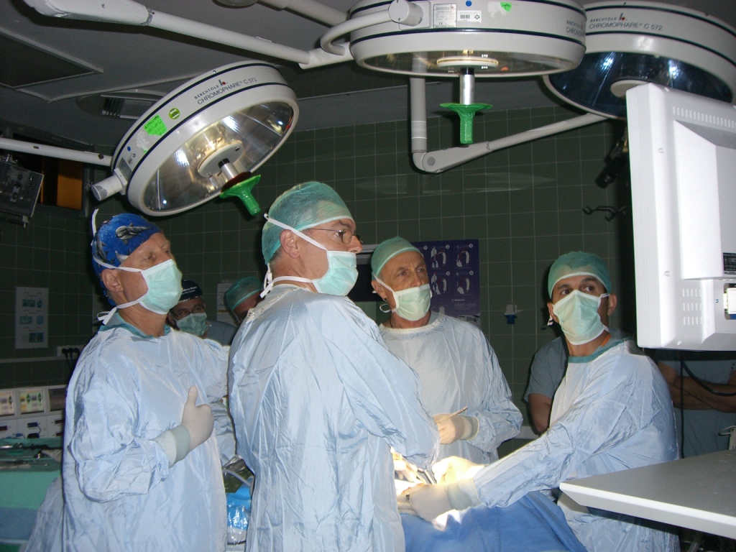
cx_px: 368
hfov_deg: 49.0
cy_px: 276
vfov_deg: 37.7
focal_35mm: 38
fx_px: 808
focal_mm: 6.2
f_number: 2.7
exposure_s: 1/60
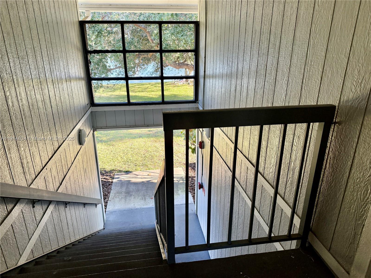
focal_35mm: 24
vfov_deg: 56.8
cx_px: 186
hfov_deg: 71.6
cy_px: 139
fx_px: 257
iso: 160
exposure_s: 1/239
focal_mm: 6.76
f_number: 1.78
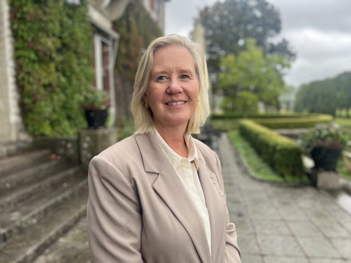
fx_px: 264
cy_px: 132
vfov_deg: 53.1
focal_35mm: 26
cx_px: 176
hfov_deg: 67.3
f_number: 1.5
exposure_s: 1/272
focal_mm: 5.7
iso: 40
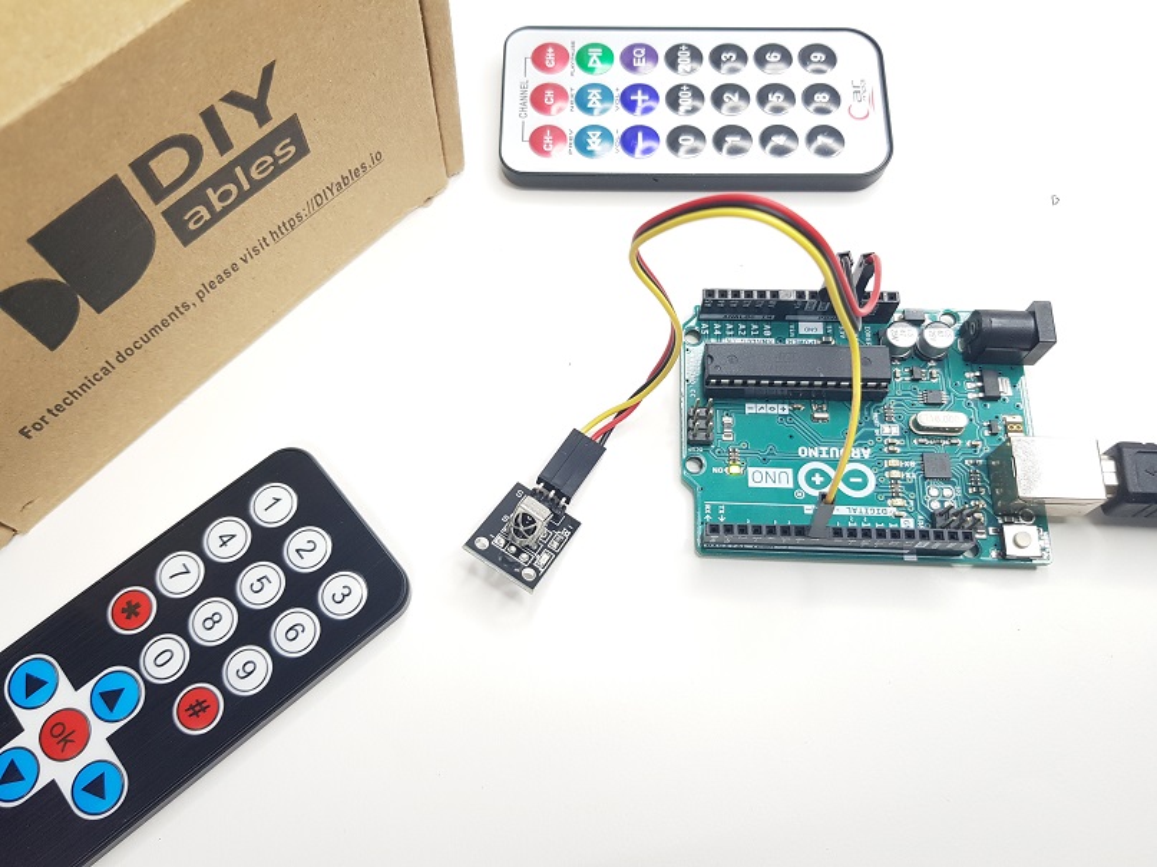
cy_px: 434
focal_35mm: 26
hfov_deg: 67.3
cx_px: 578
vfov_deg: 53.1
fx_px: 869
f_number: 1.7
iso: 80
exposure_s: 1/50
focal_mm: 4.3
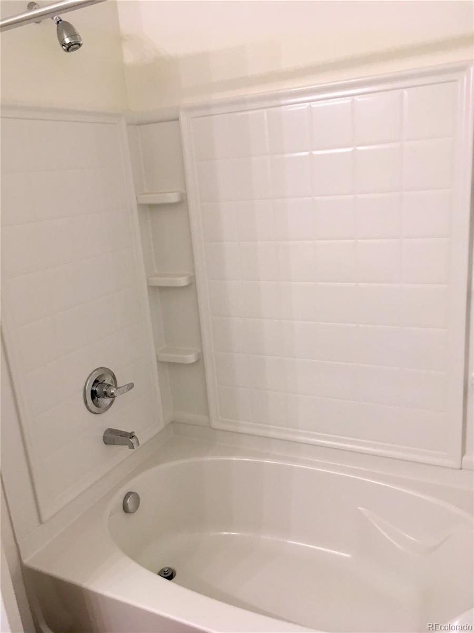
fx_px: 529
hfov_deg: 48.2
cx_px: 237
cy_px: 316
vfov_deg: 61.7
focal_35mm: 29
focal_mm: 4.15
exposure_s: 1/30
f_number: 2.2
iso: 50
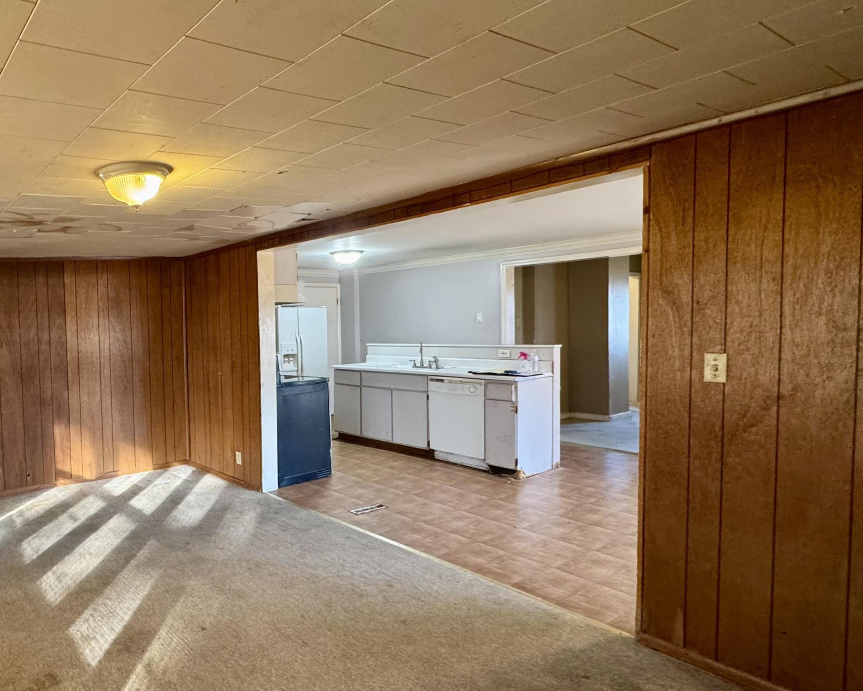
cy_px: 359
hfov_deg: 70.4
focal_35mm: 22
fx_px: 562
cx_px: 224
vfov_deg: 63.1
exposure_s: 1/60
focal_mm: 2.22
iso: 320
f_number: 2.2
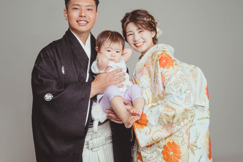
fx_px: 270
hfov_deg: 48.3
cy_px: 71
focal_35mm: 40
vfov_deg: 33.3
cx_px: 104
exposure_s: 1/125
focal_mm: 35
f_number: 16
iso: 640
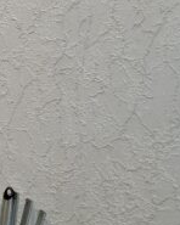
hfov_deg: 11.1
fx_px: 826
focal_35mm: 124
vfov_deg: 15.3
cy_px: 17
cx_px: -197
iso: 50
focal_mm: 5.54
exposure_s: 1/50
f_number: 1.8
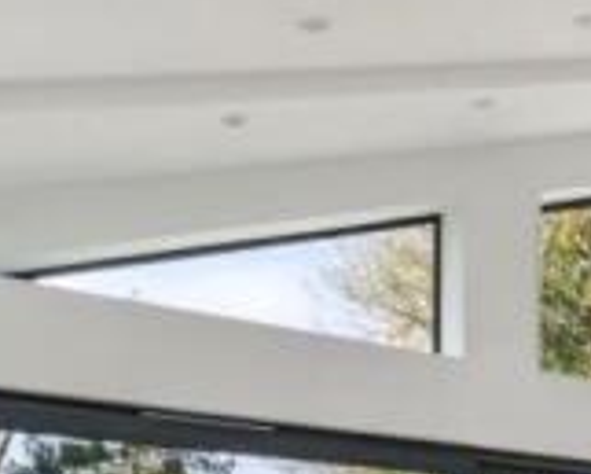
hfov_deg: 21.4
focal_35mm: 61
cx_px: 1041
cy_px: 656
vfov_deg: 21.9
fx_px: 1068
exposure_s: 1/50
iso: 640
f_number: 8
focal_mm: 16
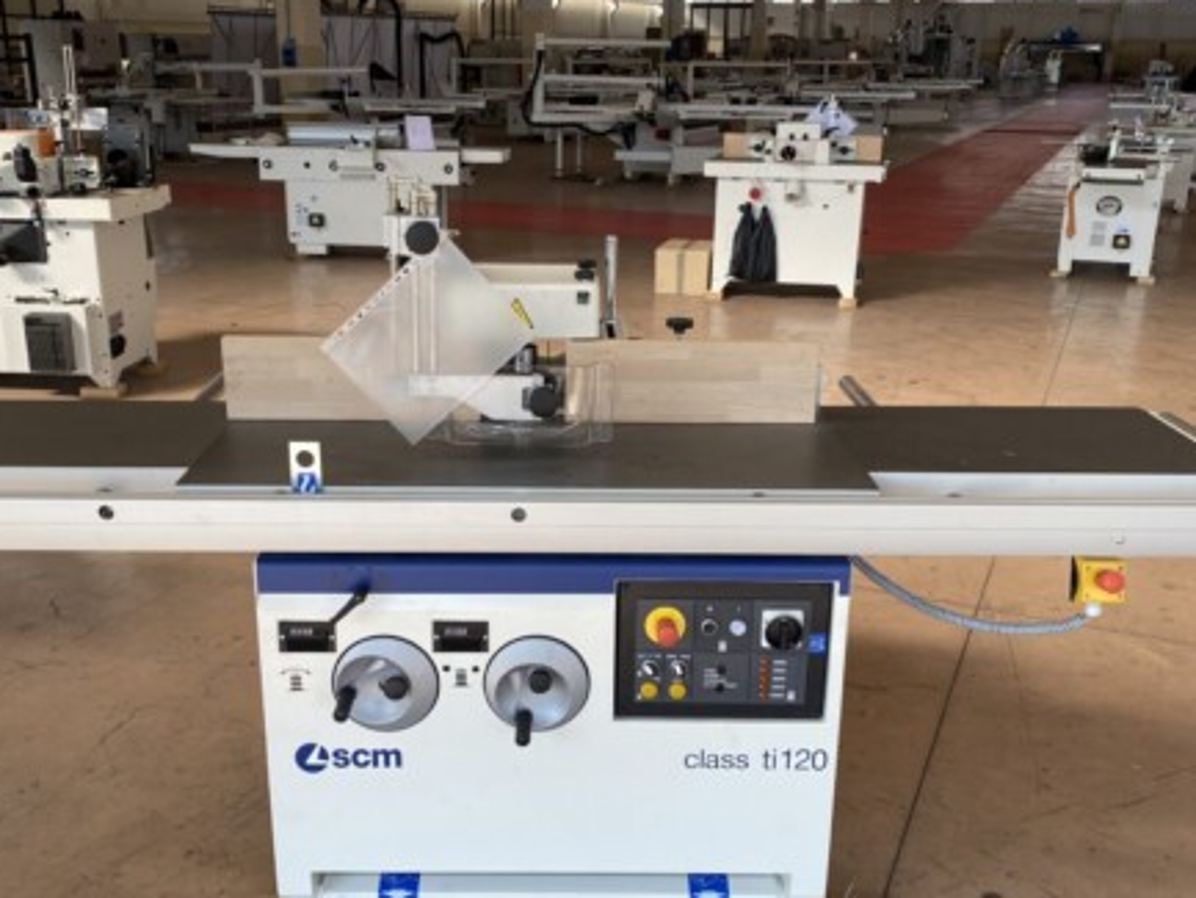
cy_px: 503
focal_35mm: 36
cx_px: 566
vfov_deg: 39.6
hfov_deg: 51.3
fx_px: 1244
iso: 32
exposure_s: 1/368
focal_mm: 4.25
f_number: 1.8
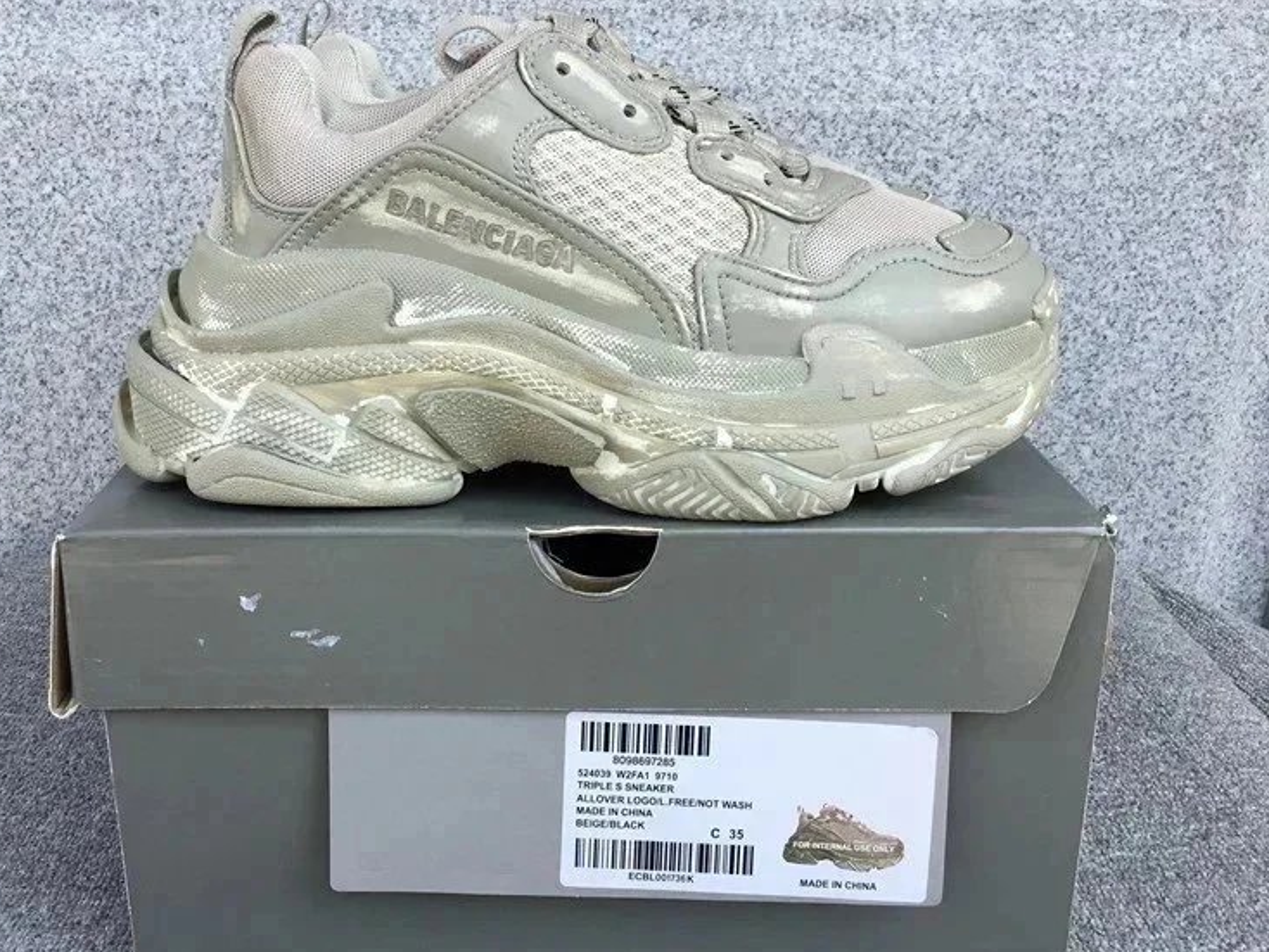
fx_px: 1394
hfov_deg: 48.9
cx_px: 586
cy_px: 467
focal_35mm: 38
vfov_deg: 37.7
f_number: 2.4
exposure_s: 1/272
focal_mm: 3.3
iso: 25
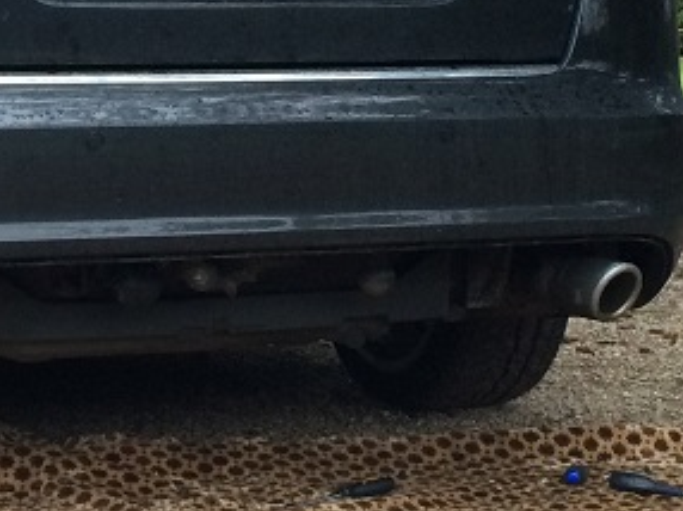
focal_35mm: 104
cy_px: 100
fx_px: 2050
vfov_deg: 14.1
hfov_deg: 18.6
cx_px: 72
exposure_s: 1/30
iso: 50
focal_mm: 4.15
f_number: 2.2
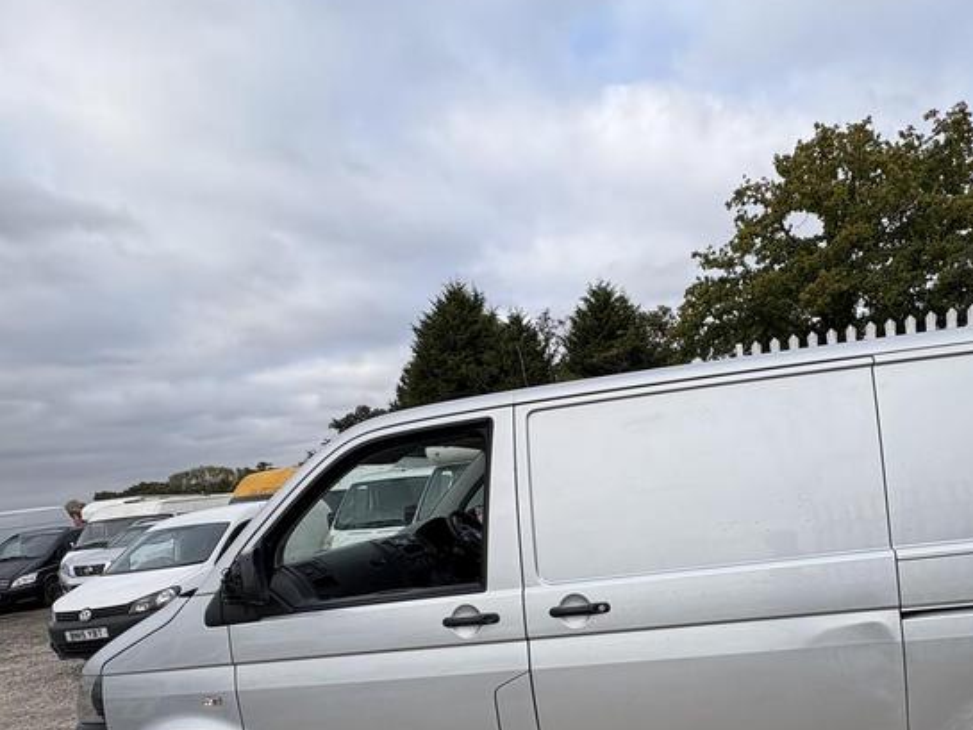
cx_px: 655
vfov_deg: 55.1
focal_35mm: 23
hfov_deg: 71.5
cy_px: 577
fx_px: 647
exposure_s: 1/675
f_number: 2.2
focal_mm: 2.22
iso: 40
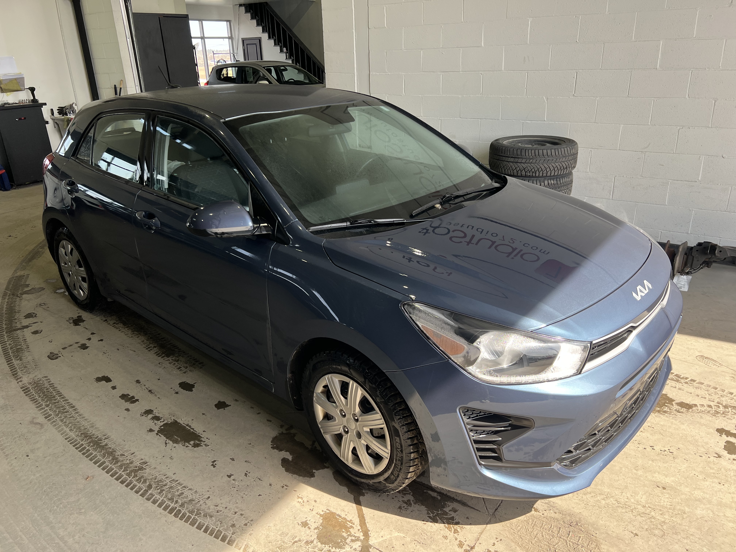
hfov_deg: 67.3
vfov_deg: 53.1
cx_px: 368
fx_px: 553
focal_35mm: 26
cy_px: 276
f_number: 1.5
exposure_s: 1/434
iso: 50
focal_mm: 5.7
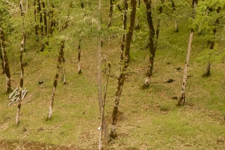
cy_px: 346
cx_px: -132
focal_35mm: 140
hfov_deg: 13.6
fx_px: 875
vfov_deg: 8.9
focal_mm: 10.26
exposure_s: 1/100
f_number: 3.5
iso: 100
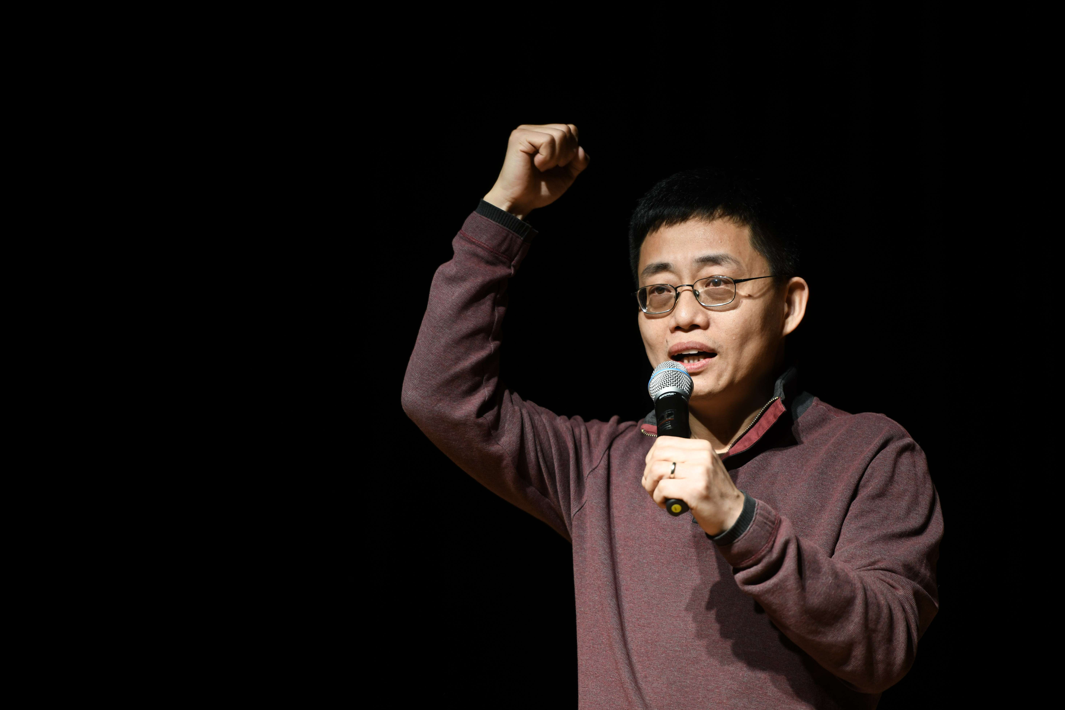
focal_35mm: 211
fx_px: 6242
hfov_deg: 9.8
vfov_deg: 6.5
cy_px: 374
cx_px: 543
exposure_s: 1/200
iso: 500
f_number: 2.8
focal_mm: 200
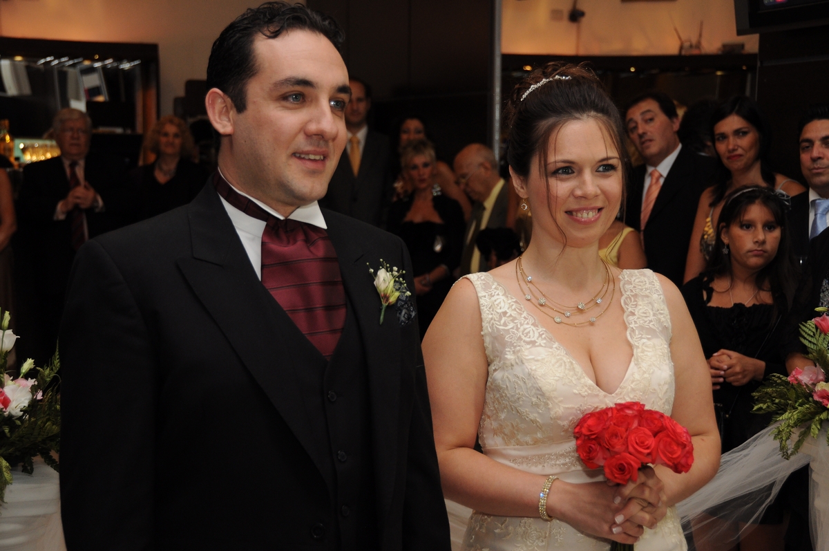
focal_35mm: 69
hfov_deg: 29.3
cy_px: 276
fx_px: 1587
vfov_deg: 19.7
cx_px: 414
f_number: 5.6
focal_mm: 46
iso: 640
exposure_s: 1/100
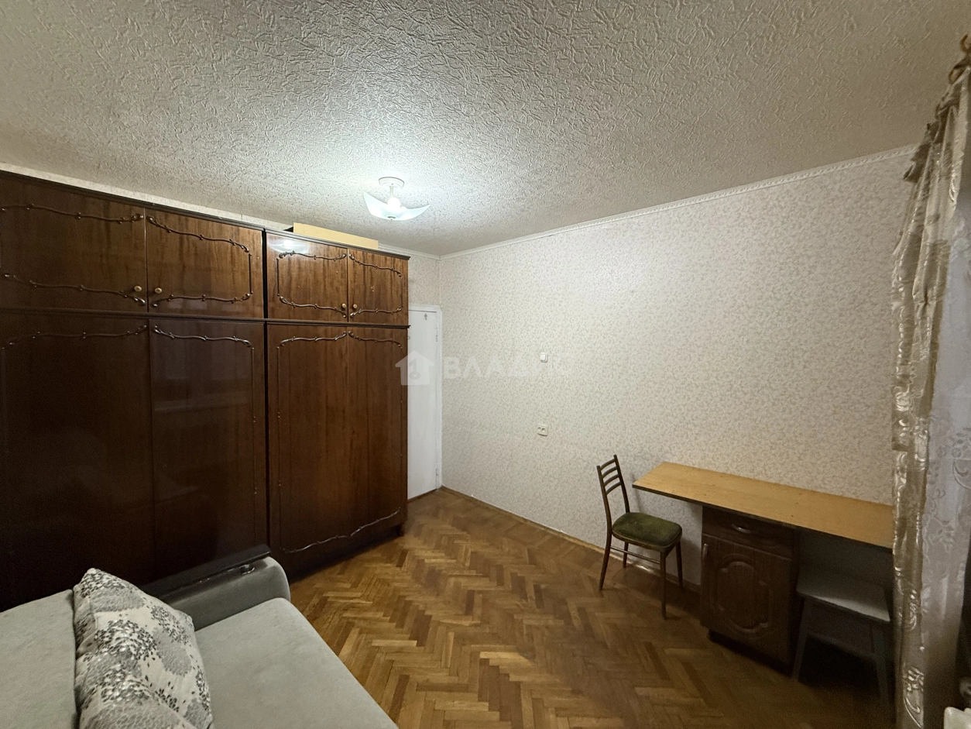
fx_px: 393
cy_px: 364
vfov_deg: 85.7
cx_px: 486
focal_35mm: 14
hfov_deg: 102.1
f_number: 2.2
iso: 400
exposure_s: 1/50
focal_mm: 2.22
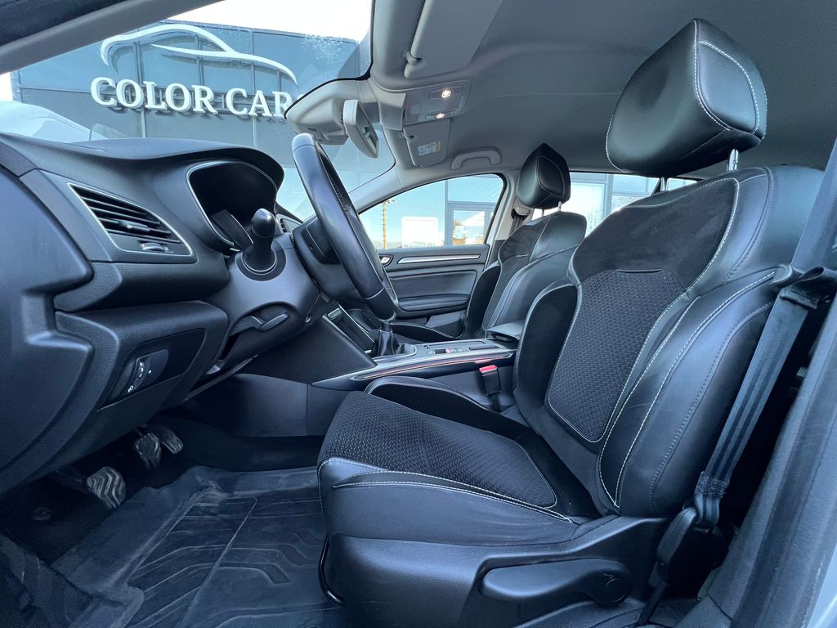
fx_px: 314
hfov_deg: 106.2
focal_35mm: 13
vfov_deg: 89.9
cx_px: 418
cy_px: 314
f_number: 1.8
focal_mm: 1.57
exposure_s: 1/90
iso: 250
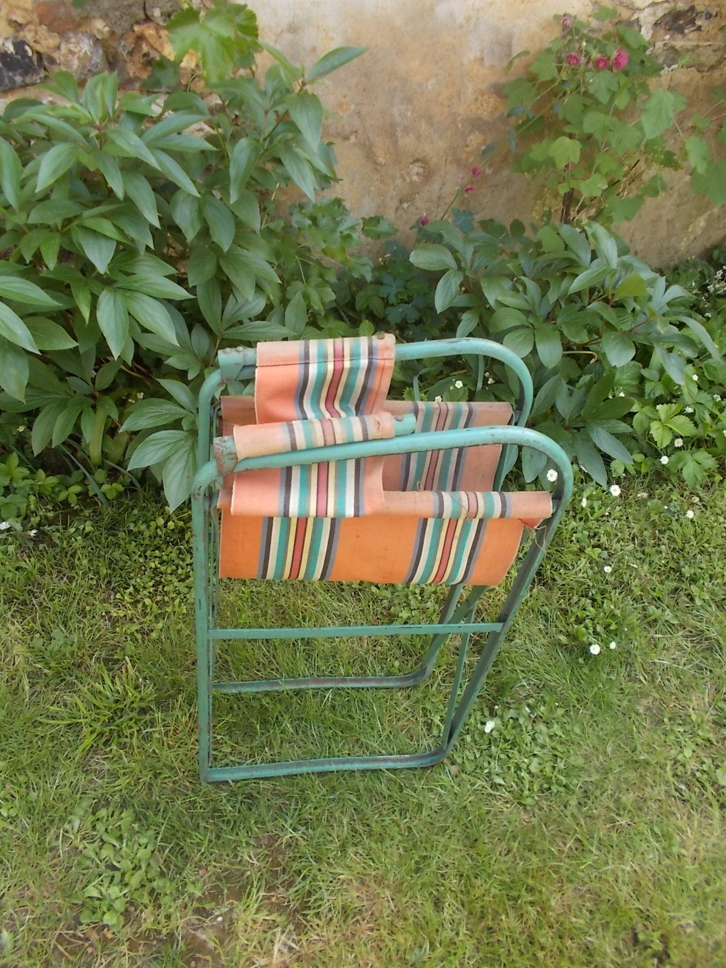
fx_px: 727
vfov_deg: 67.3
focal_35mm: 26
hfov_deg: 53.1
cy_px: 484
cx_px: 363
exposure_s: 1/160
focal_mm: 4.6
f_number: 3.2
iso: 80
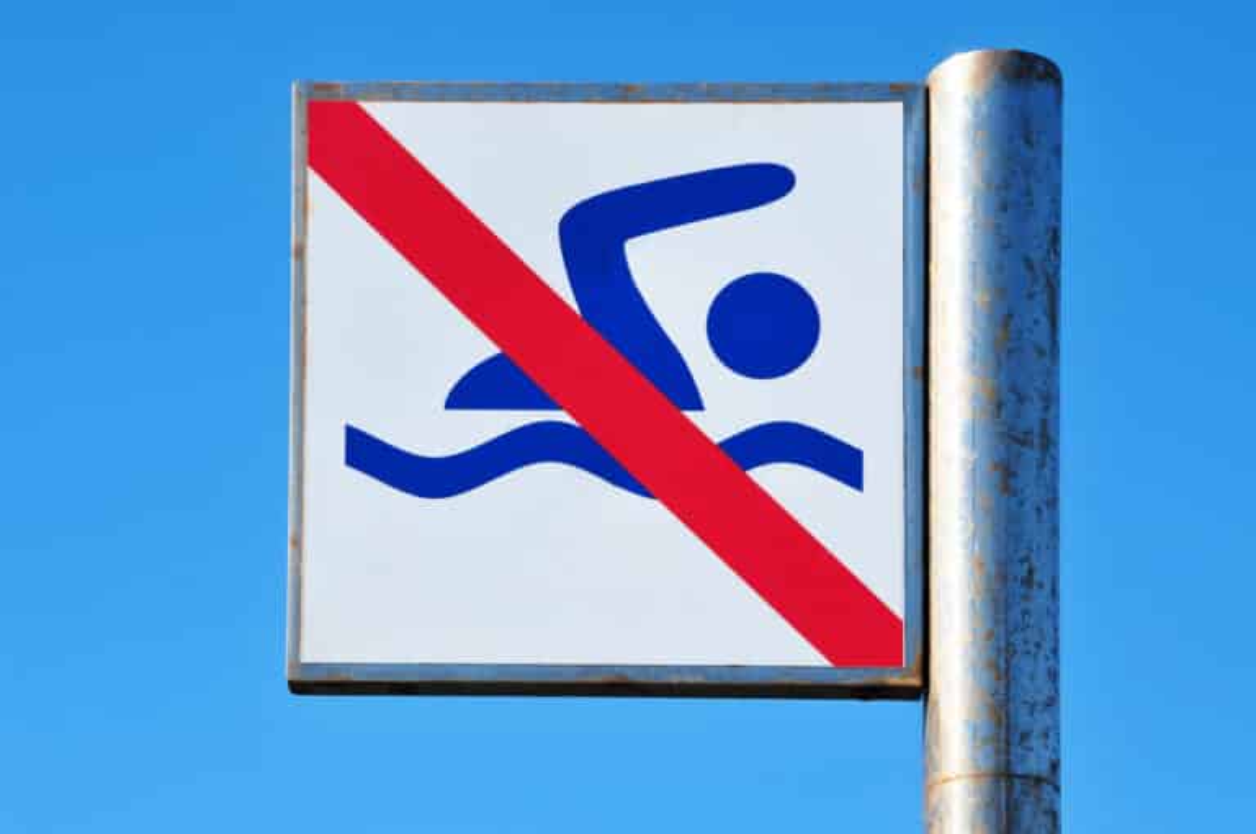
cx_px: 628
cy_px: 417
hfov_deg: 15.2
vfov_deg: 10.1
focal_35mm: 135
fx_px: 4704
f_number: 16
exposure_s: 1/160
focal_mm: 90
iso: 200
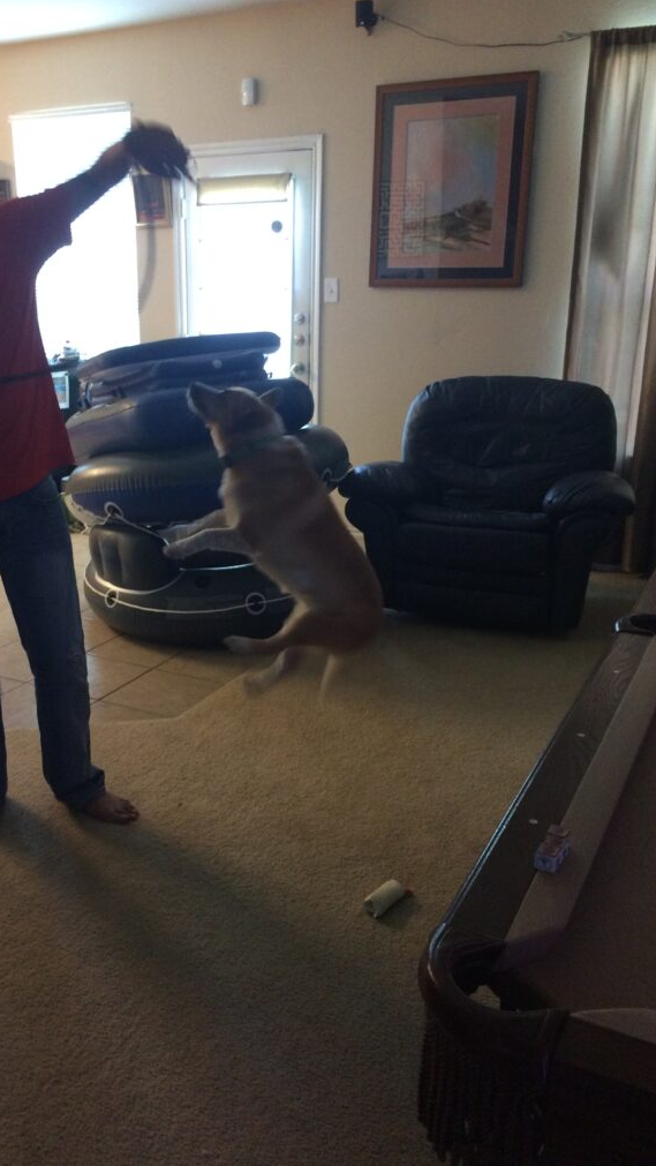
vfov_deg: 61.0
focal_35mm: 32
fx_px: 989
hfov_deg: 36.4
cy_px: 580
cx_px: 233
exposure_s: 1/24
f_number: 2.2
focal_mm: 4.15
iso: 250
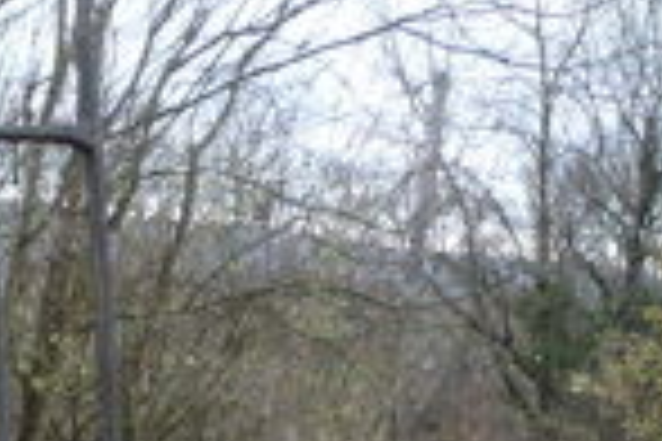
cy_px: 711
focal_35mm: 102
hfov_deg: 17.8
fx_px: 1876
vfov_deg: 12.6
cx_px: -351
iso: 100
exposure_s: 1/100
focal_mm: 5.2
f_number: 3.5
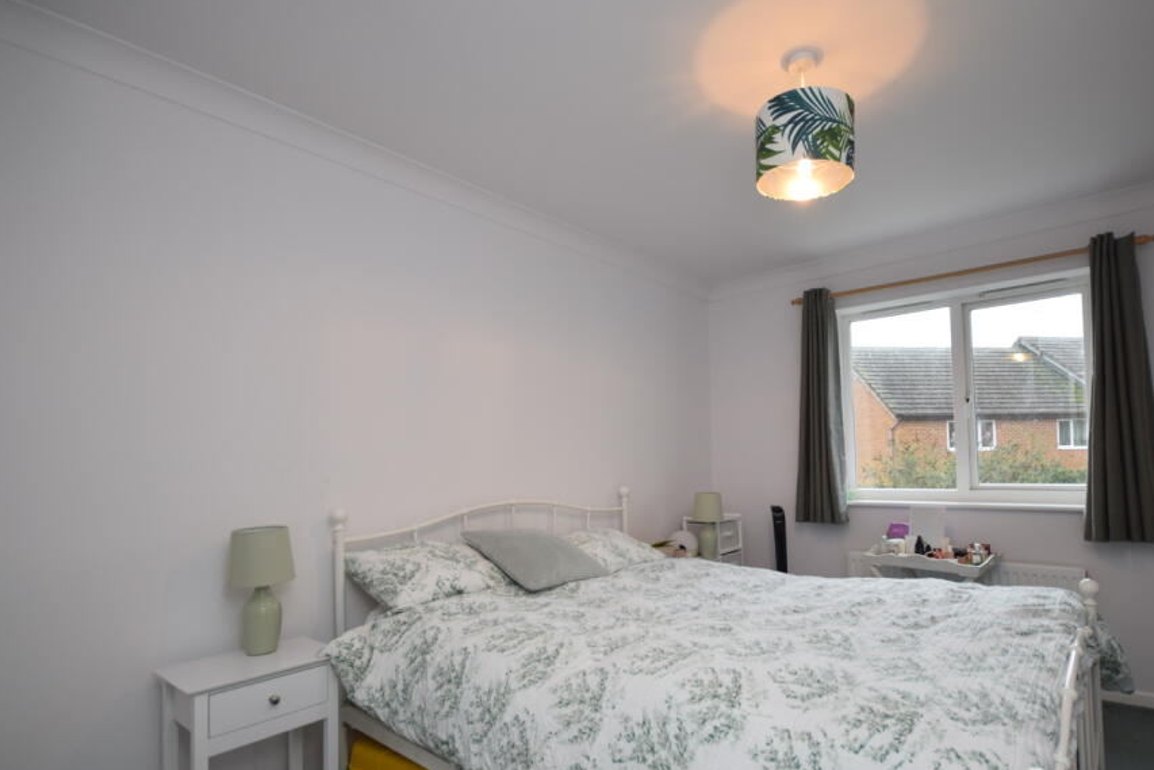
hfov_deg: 89.6
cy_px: 436
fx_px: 577
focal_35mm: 18
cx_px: 644
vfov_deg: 67.1
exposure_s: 1/60
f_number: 4
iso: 450
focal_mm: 10
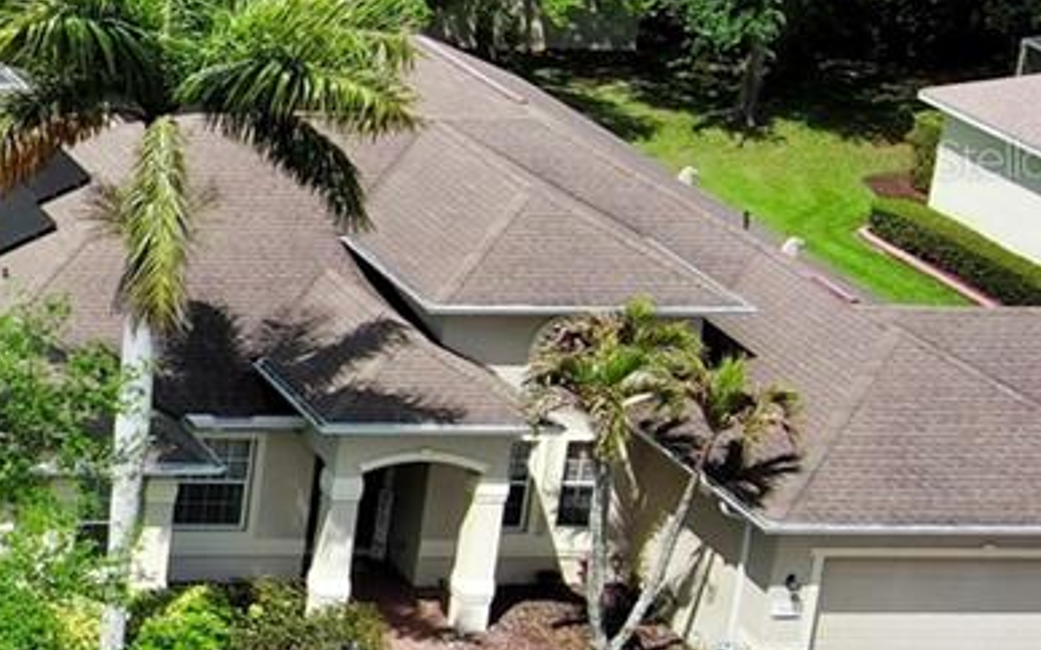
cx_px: -974
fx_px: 3459
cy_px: 158
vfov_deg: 10.7
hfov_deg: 14.5
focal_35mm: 122
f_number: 9
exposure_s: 1/400
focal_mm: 10.57
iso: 100
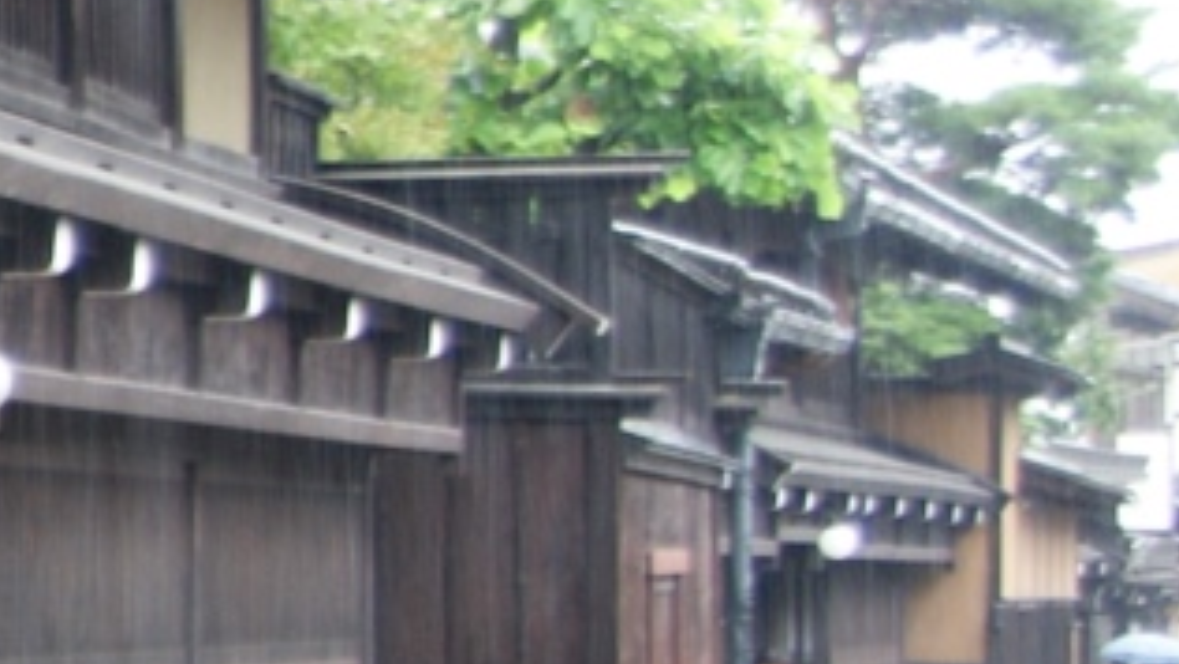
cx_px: -1586
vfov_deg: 6.9
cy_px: 313
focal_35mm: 175
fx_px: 5473
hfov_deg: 10.6
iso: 200
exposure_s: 1/40
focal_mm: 22
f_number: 4
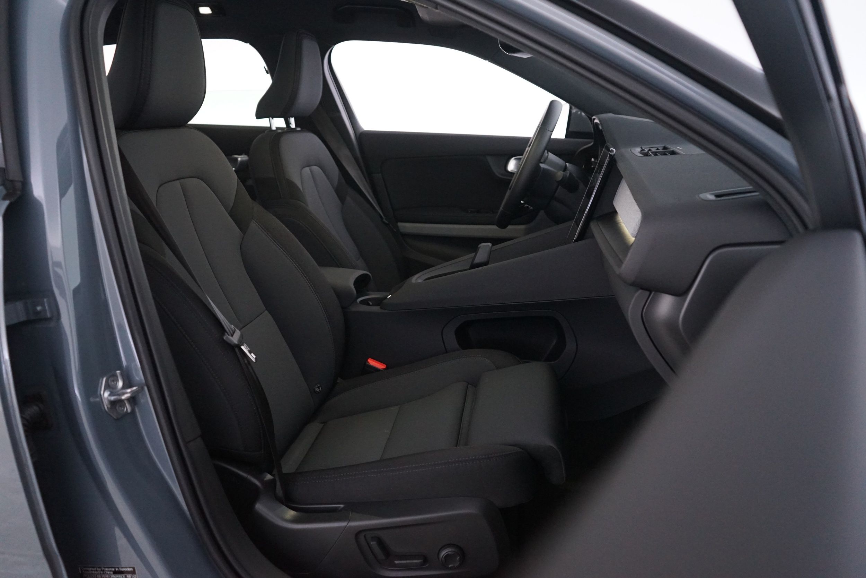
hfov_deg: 63.7
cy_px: 289
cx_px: 433
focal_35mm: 29
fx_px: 698
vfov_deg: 45.0
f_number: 4
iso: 4000
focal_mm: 29
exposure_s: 1/13
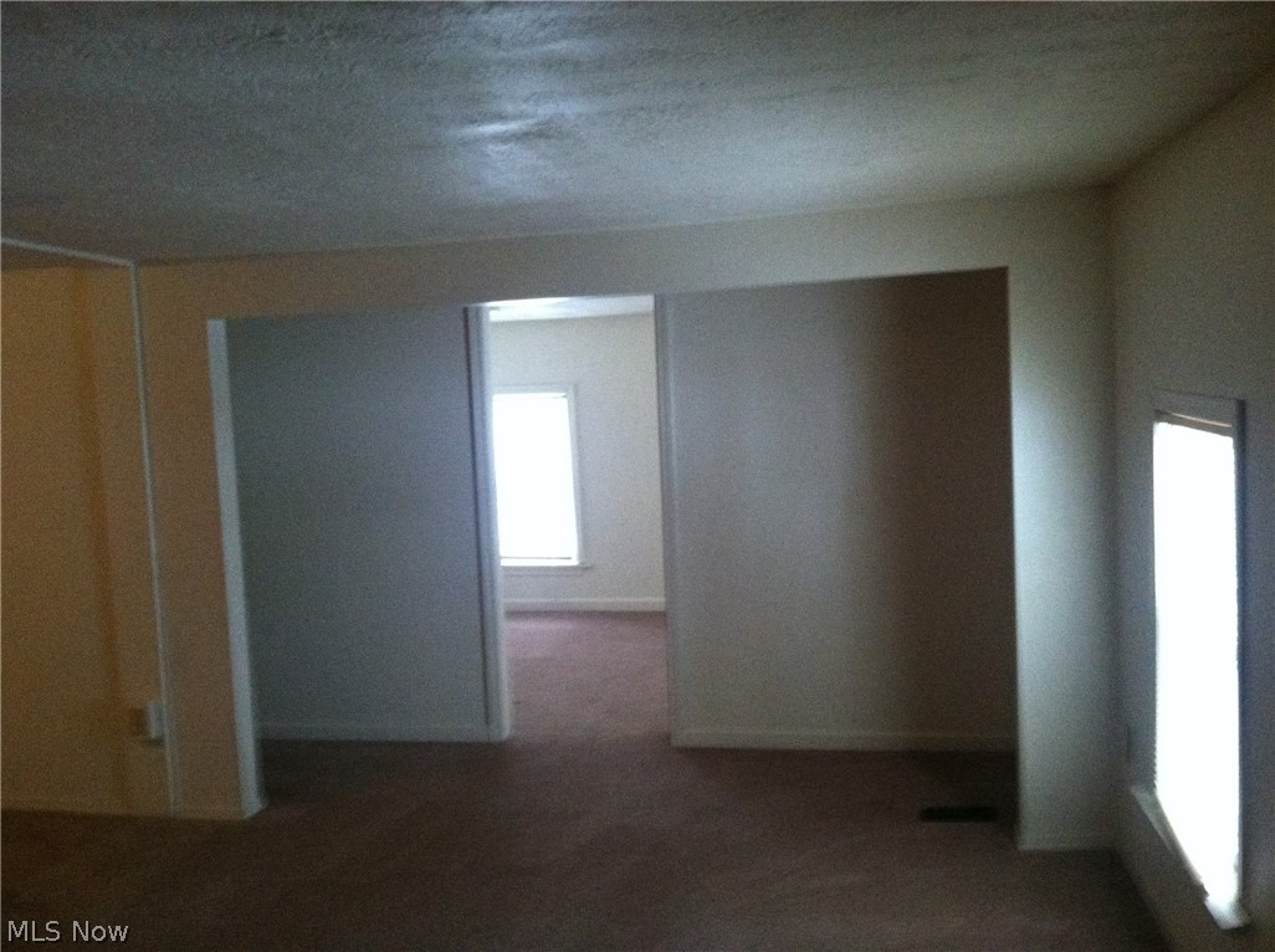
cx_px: 638
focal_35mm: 35
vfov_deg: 40.6
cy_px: 476
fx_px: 1287
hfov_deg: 52.7
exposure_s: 1/15
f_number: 2.8
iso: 500
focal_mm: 3.85
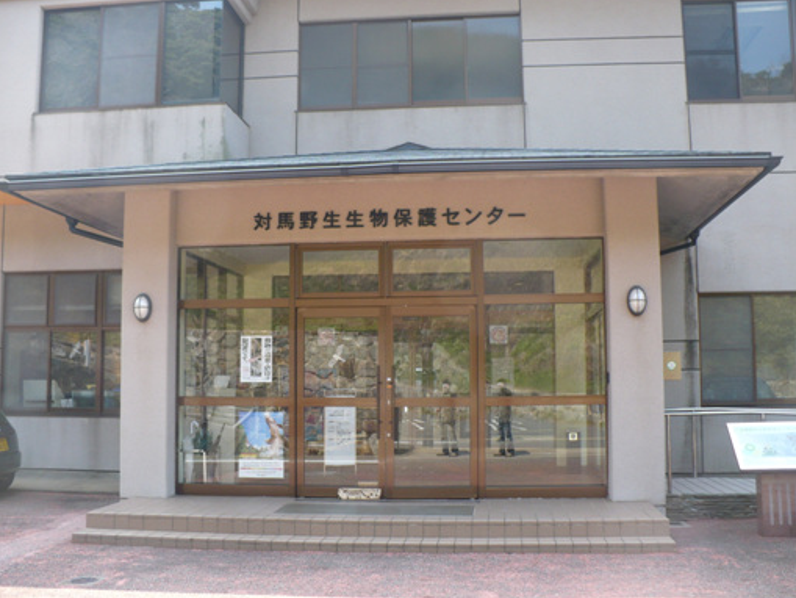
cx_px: 395
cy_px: 296
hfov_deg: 49.0
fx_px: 874
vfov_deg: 37.7
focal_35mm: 38
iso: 100
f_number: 2.8
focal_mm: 6.1
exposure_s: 1/200
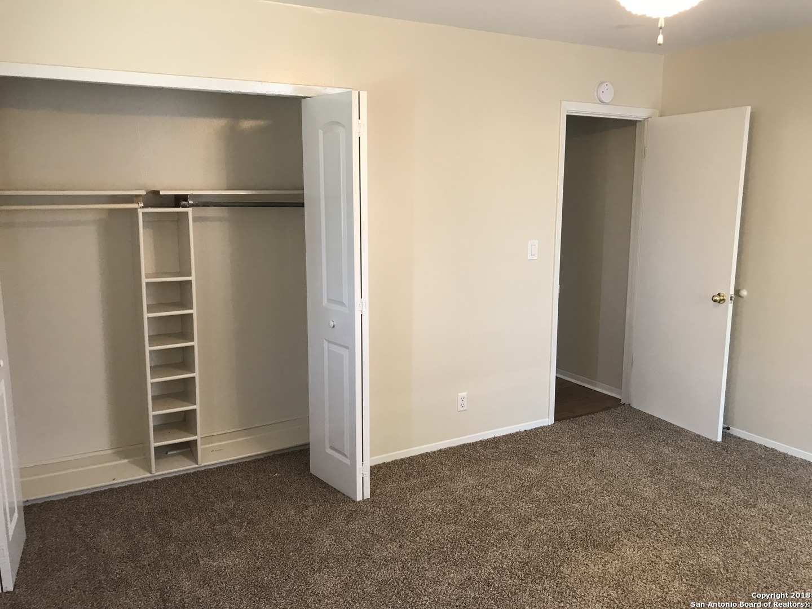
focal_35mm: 28
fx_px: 657
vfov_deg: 49.7
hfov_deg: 63.4
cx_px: 406
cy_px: 304
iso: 40
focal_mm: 3.99
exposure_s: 1/15
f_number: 1.8
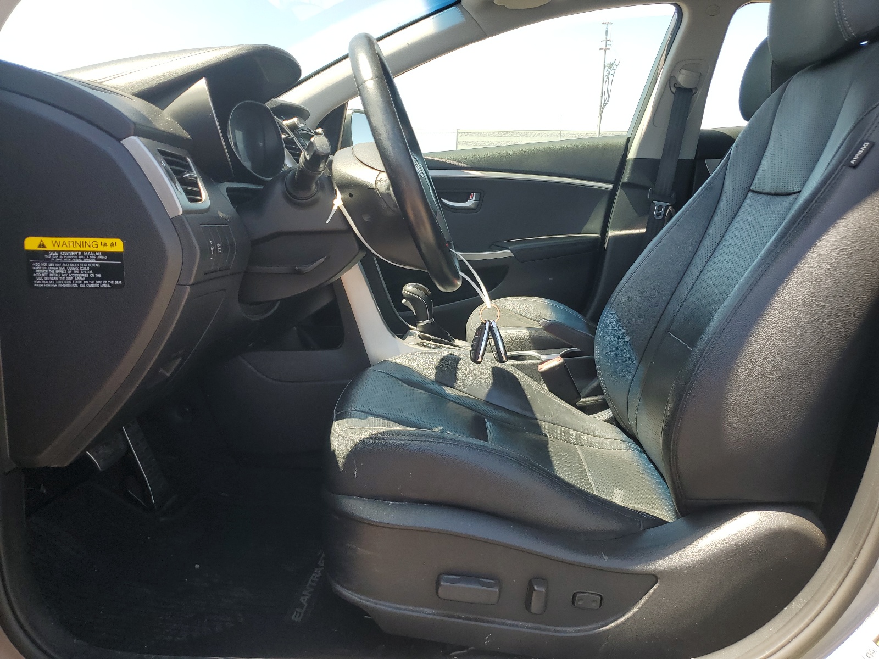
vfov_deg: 53.1
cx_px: 440
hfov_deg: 67.3
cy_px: 330
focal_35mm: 26
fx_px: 660
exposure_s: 1/435
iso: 50
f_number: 1.5
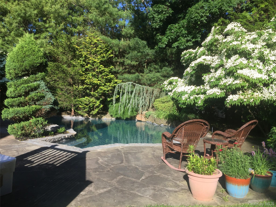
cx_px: 138
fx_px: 231
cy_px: 104
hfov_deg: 61.7
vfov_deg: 48.2
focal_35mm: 29
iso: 32
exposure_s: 1/920
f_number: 2.2
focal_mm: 4.15
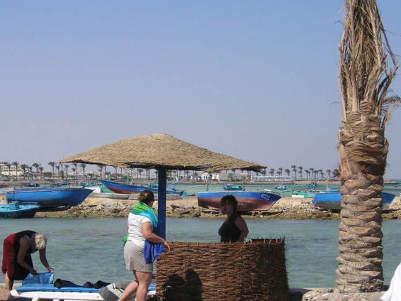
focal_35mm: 99
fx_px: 1146
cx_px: 152
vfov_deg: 14.9
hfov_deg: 19.8
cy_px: 193
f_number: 11
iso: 50
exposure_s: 1/180
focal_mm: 11.7
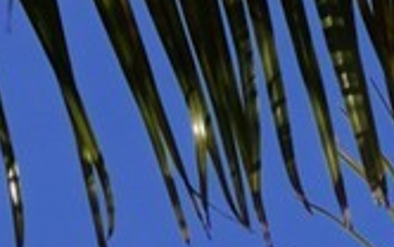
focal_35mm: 373
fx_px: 4008
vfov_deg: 3.2
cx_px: -603
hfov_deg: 5.4
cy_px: 1437
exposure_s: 1/200
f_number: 11
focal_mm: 38
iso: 200
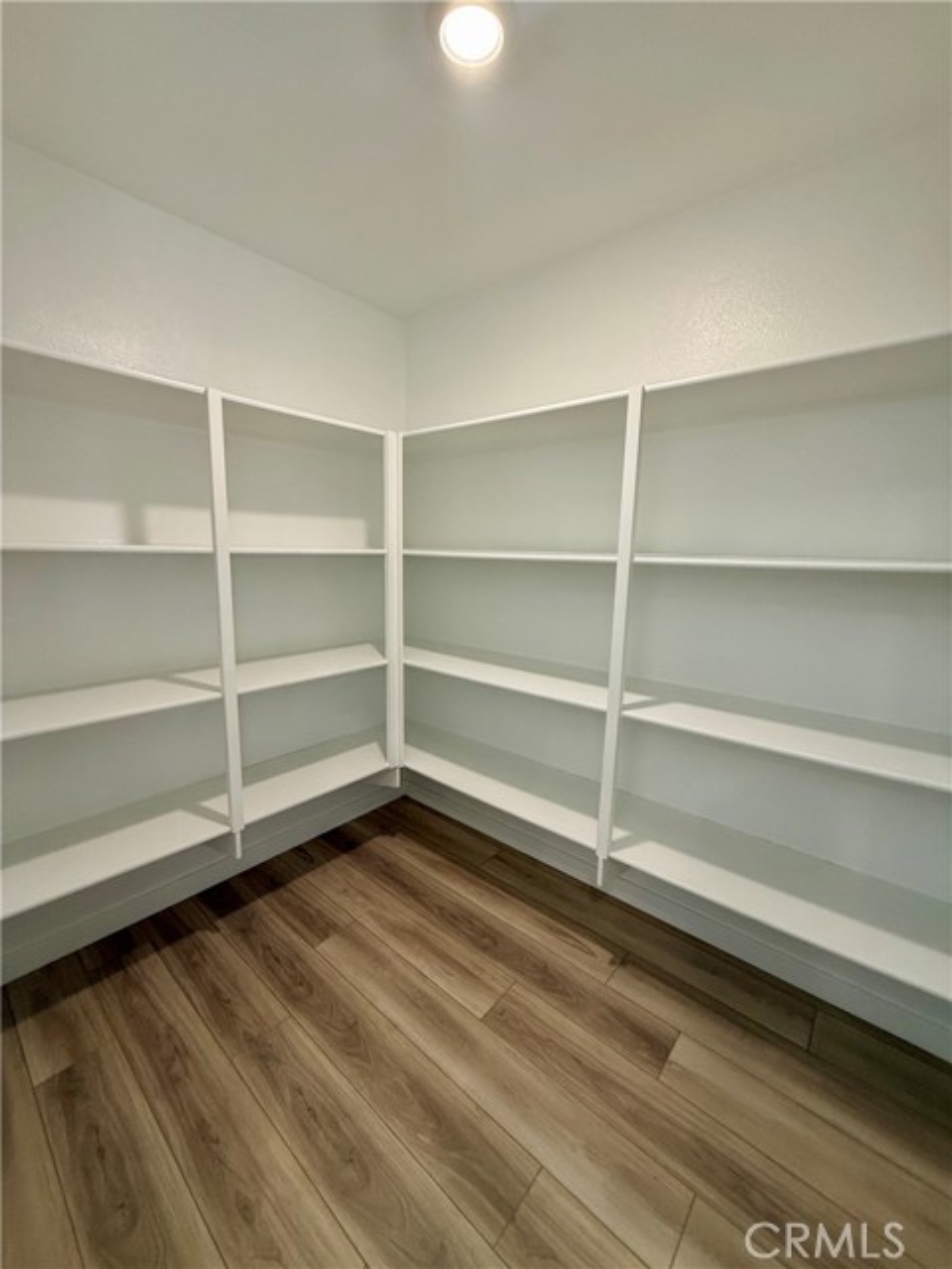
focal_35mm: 14
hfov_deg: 85.7
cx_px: 476
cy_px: 634
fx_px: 513
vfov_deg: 102.1
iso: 250
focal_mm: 2.22
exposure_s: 1/120
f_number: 2.2
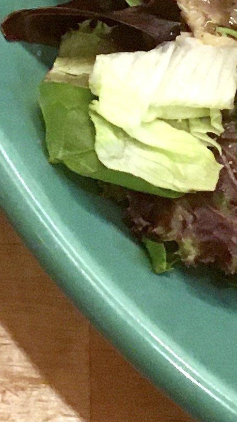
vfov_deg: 13.3
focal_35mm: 156
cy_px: -116
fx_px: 1744
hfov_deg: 7.8
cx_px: 176
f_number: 2.2
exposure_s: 1/30
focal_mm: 4.15
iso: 200
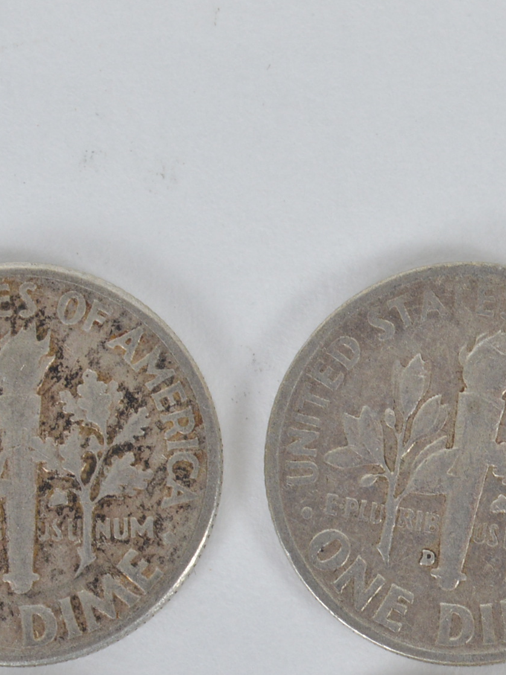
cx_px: 603
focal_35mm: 213
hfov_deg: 6.9
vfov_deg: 9.2
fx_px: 4159
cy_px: 592
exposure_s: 1/160
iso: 400
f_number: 11
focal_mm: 55
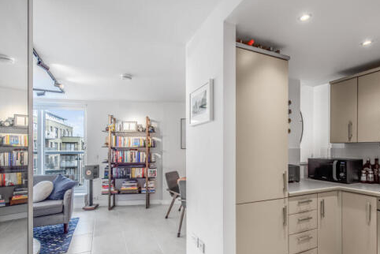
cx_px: 200
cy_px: 151
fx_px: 201
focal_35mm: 19
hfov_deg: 86.8
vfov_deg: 64.1
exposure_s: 1/15
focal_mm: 14
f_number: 7.1
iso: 100
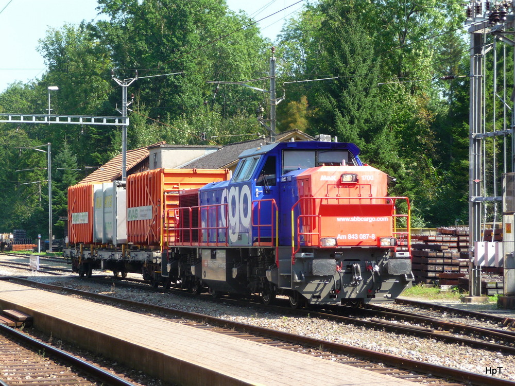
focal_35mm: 103
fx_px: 1532
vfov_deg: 14.4
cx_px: 258
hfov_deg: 19.1
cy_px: 193
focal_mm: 17.5
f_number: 4.7
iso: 100
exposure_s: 1/125
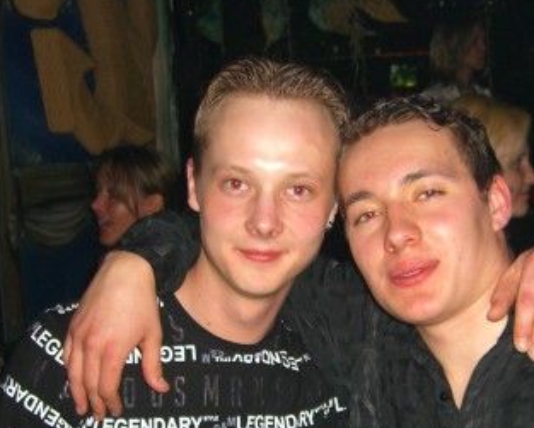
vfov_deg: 21.2
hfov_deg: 26.6
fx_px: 1123
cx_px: 340
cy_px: 372
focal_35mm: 71
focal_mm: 7.9
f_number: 2.8
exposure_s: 1/60
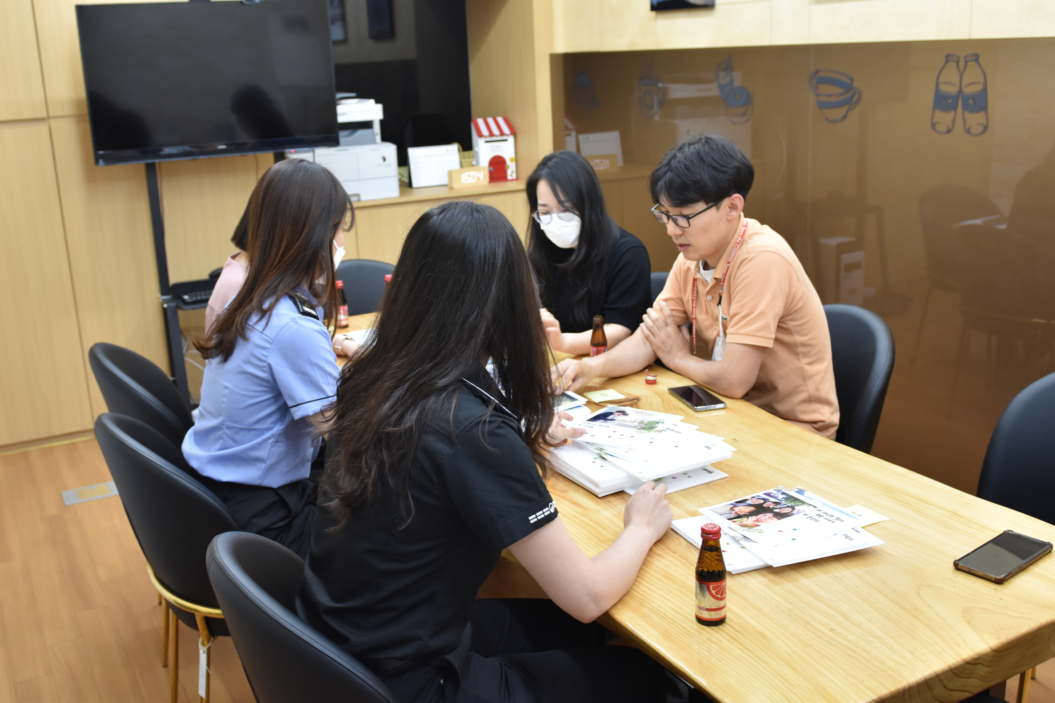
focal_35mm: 36
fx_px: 1055
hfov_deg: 53.1
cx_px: 528
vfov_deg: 36.9
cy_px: 352
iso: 800
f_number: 4
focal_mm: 24
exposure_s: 1/60
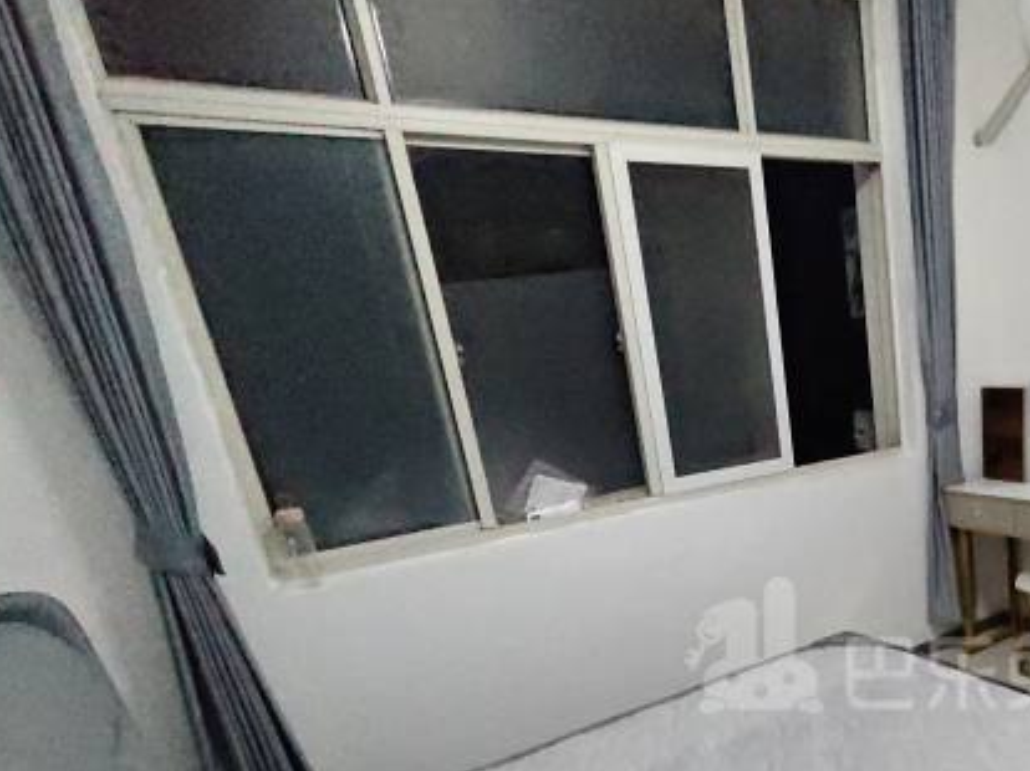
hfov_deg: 55.3
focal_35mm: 29
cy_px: 647
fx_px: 862
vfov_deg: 45.1
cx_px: 883
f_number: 2.2
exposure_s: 1/189
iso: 2000
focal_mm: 1.91
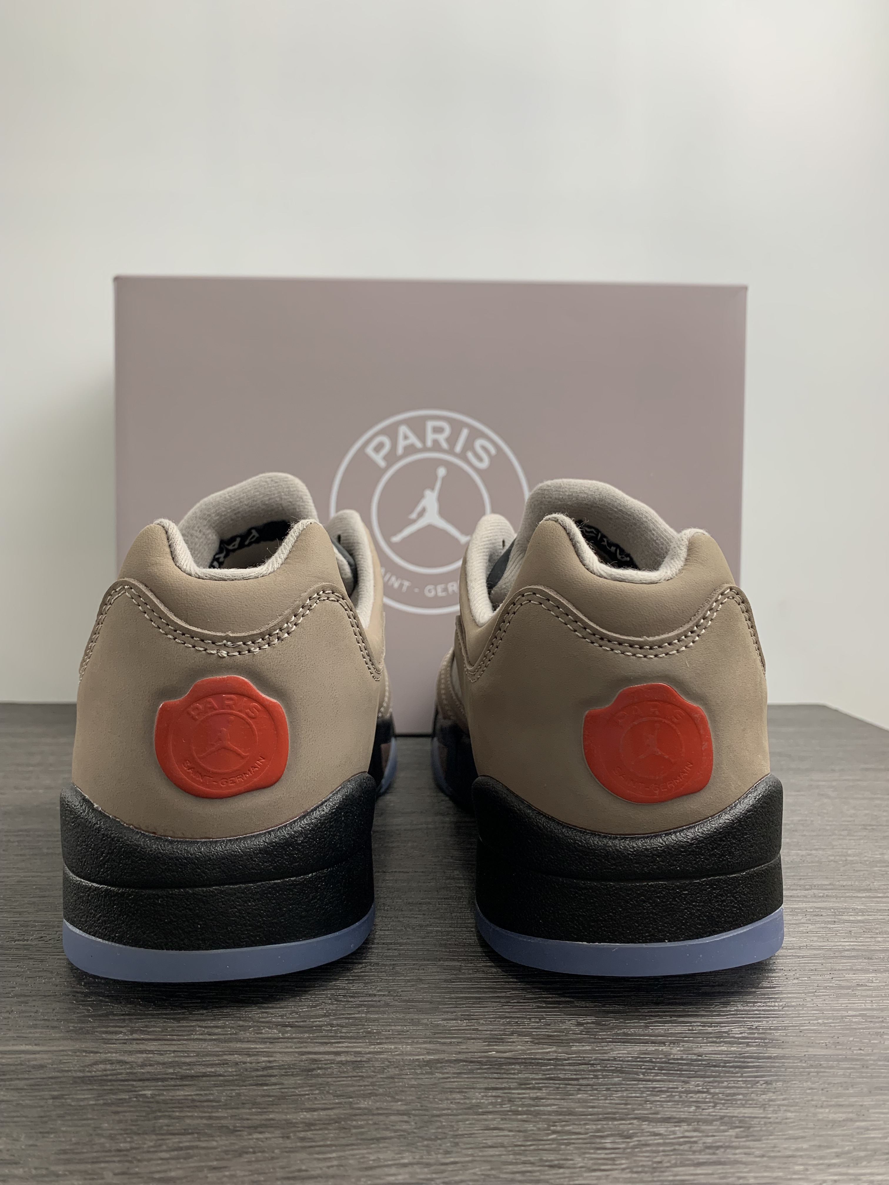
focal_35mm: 26
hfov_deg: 53.1
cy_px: 592
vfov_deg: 67.3
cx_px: 444
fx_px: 890
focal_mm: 4.25
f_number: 1.8
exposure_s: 1/121
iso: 64
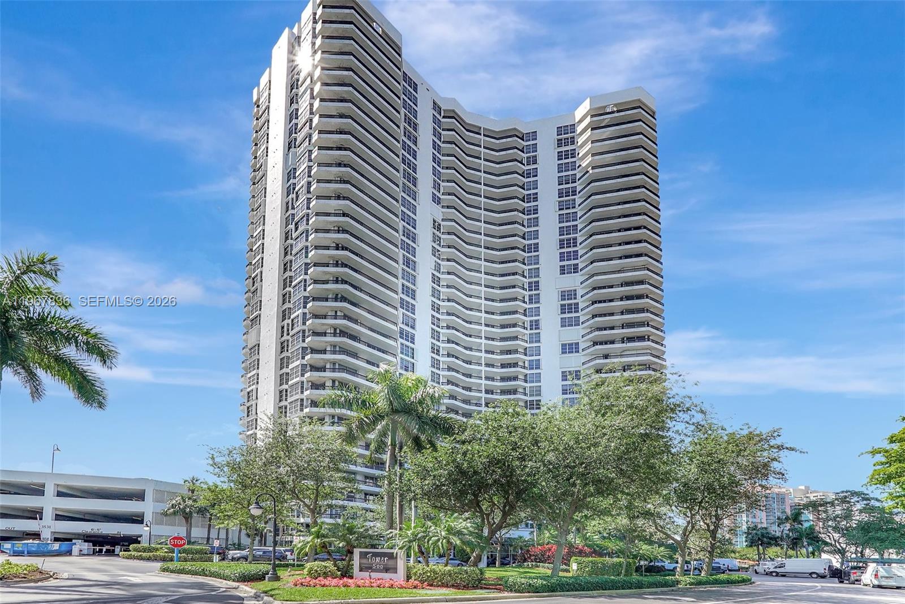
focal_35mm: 16
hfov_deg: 96.7
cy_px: 302
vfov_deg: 73.8
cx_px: 452
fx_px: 402
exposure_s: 1/200
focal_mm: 16
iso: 640
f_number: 13
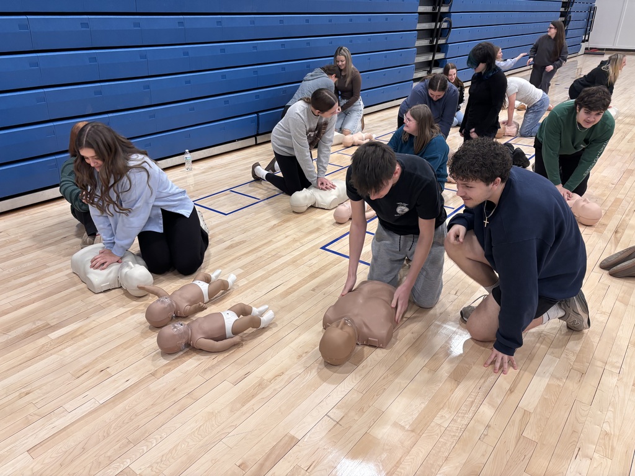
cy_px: 238
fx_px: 477
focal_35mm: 26
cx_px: 318
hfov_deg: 67.3
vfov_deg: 53.1
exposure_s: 1/89
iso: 125
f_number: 1.6
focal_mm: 5.96
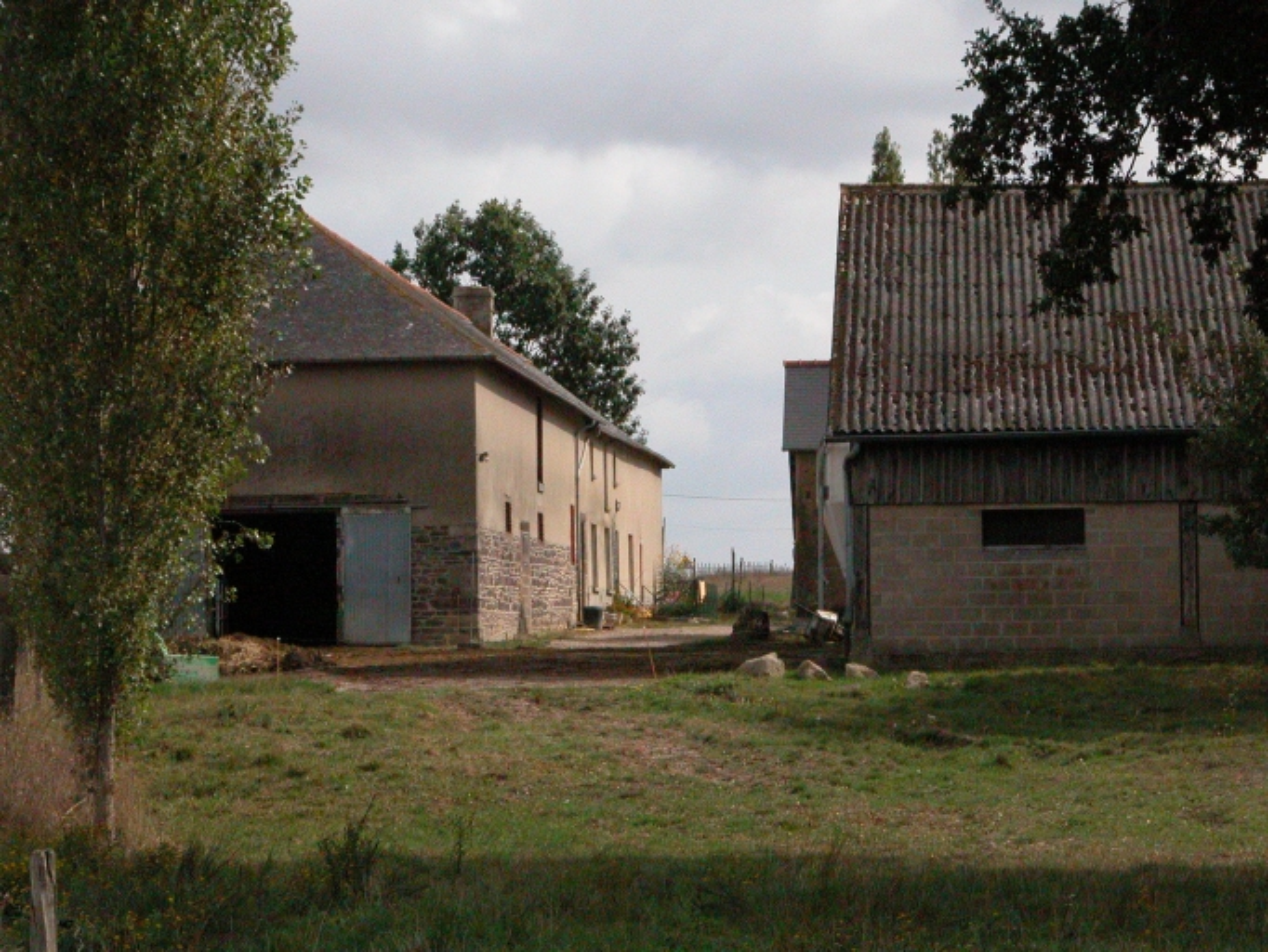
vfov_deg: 10.9
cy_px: 476
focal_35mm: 136
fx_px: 4983
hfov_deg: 14.5
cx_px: 634
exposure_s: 1/3731
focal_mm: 34.7
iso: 800
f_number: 7.7
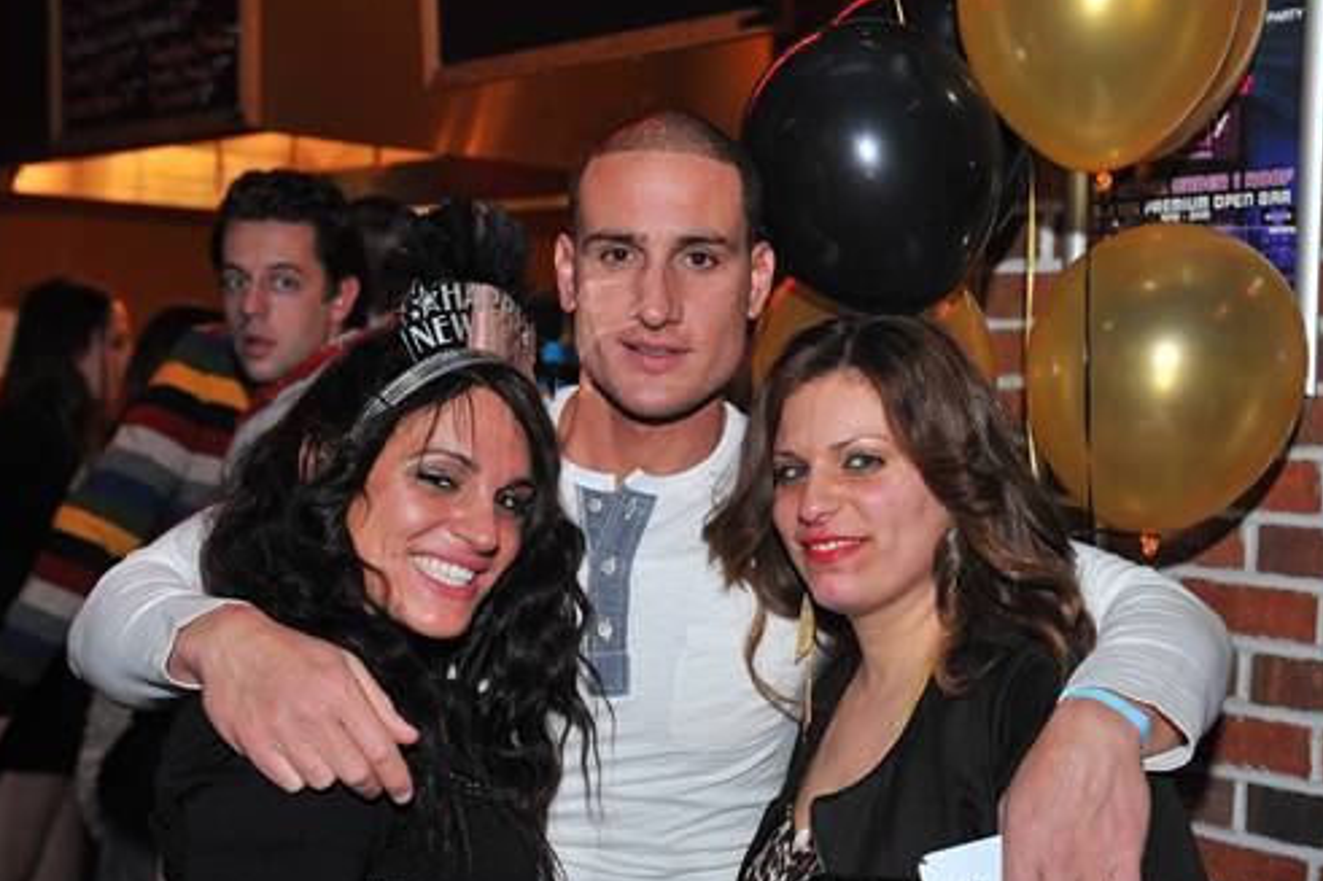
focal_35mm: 56
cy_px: 461
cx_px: 674
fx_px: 2057
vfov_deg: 24.2
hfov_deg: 35.6
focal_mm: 50
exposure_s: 1/100
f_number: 5
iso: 1600
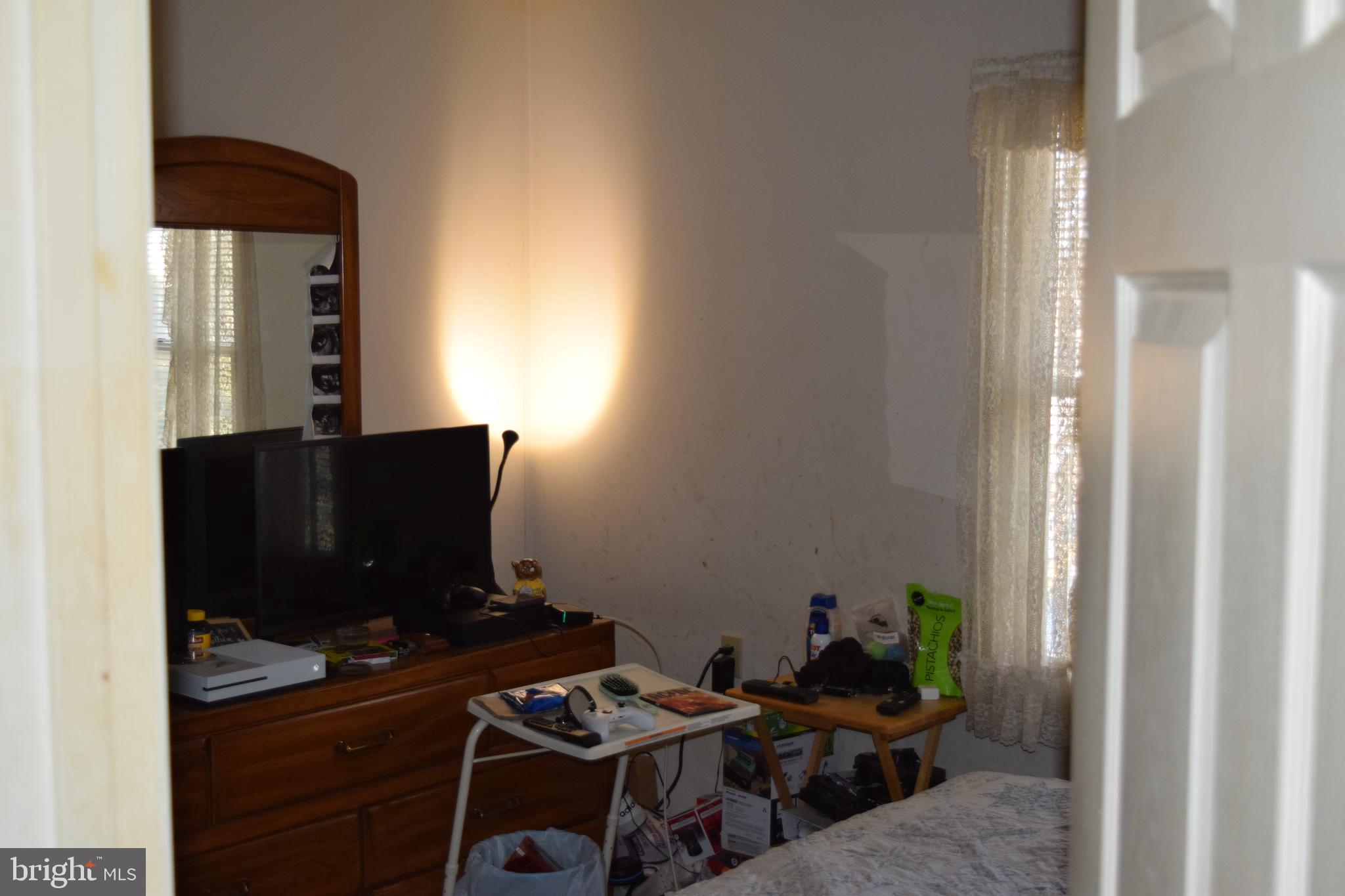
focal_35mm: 46
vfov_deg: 28.9
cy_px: 448
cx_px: 672
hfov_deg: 42.3
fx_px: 1737
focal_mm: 31
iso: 800
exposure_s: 1/80
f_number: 4.5
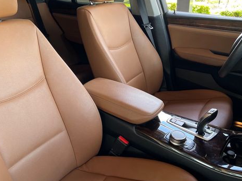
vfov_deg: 39.6
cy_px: 78
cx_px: 112
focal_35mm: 36
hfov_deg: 51.3
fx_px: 252
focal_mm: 5.7
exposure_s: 1/121
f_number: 1.5
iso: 100
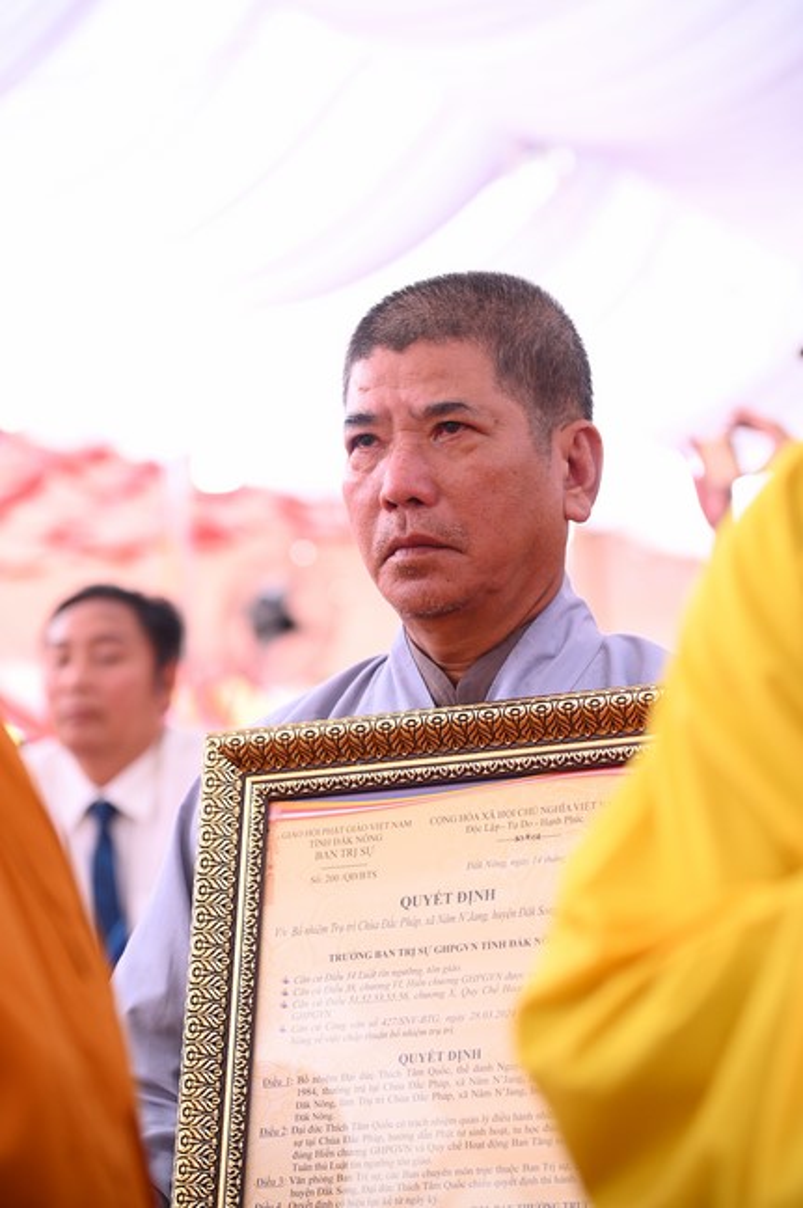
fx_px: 4021
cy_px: 604
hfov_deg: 11.4
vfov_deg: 17.1
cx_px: 402
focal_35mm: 120
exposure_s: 1/250
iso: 1250
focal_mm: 120
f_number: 4.5
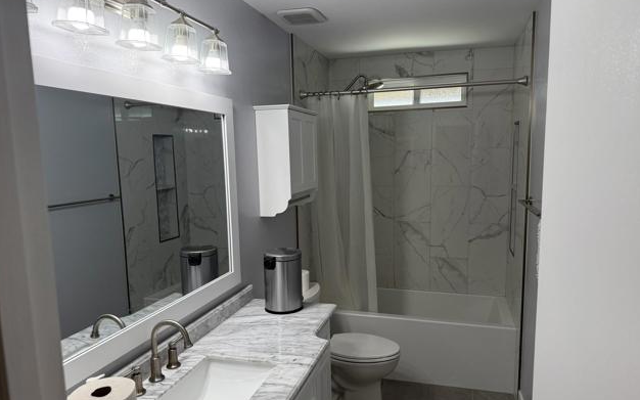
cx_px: 318
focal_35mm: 26
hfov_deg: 70.4
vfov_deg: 47.5
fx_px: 453
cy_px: 215
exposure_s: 1/236
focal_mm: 6.76
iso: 160
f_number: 1.78
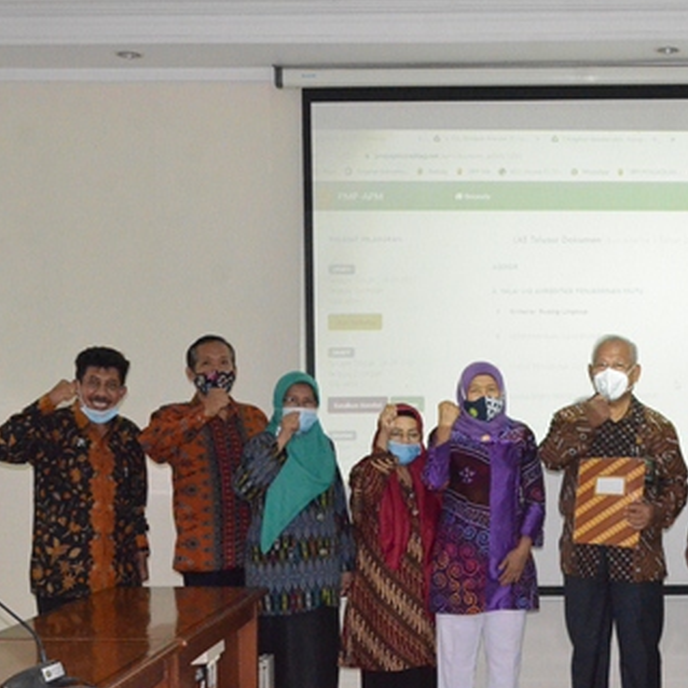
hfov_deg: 26.3
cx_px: 589
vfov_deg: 26.8
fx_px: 1436
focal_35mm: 64
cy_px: 436
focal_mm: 25
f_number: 8
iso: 6400
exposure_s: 1/60
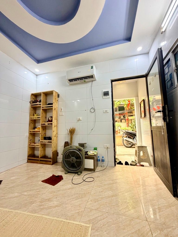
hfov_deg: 85.7
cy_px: 118
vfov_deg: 102.1
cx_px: 89
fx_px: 96
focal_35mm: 14
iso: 320
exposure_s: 1/121
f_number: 2.2
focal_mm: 2.22
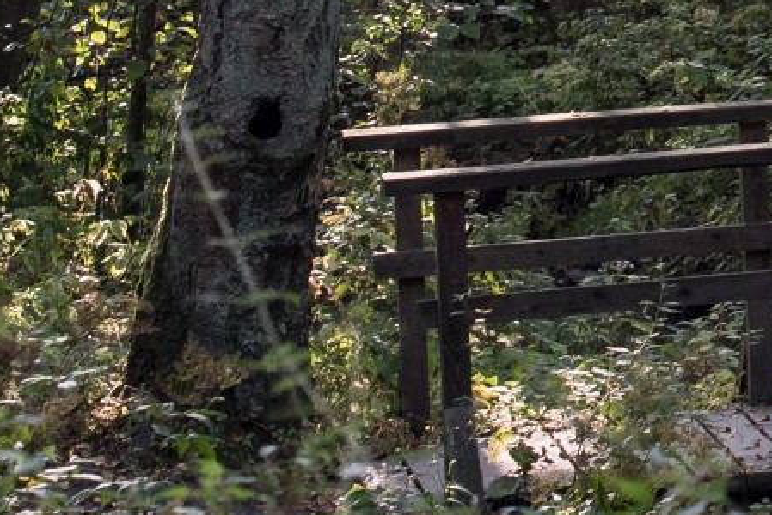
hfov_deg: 7.4
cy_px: -592
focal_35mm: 267
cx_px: 1614
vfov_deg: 5.0
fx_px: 5729
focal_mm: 50
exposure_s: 1/200
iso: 320
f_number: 5
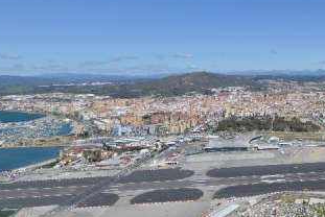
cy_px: 47
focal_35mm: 36
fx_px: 325
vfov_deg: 35.9
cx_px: 302
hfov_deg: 46.9
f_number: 16
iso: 160
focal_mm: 14
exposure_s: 1/125
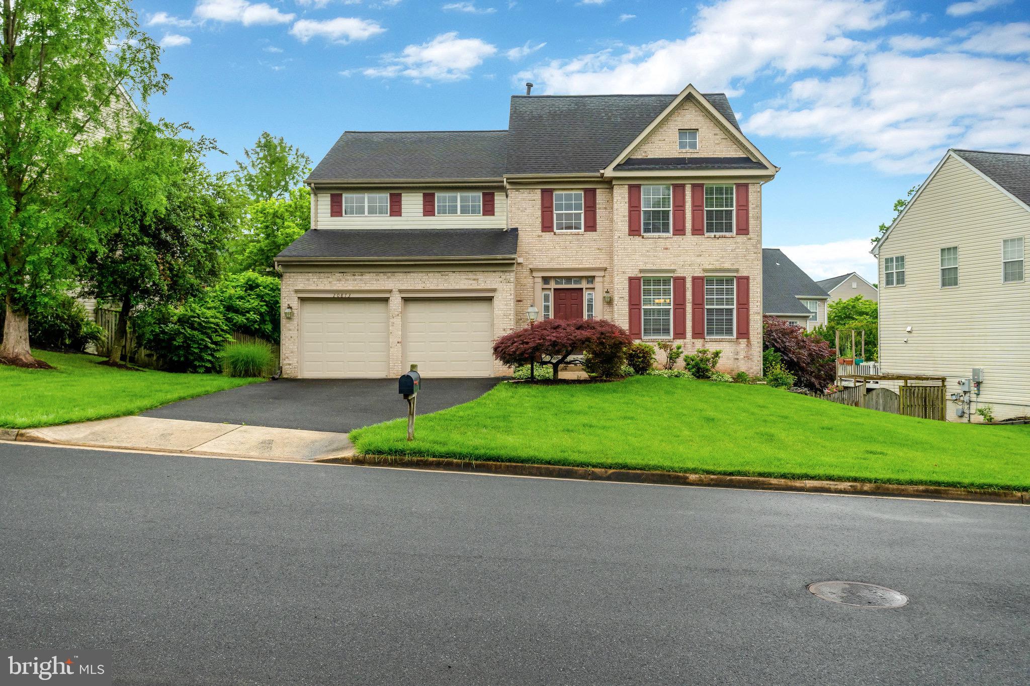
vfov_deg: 42.3
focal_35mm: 31
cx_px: 515
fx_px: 887
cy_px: 343
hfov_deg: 60.3
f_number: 7.1
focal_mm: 31
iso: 1250
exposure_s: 1/320
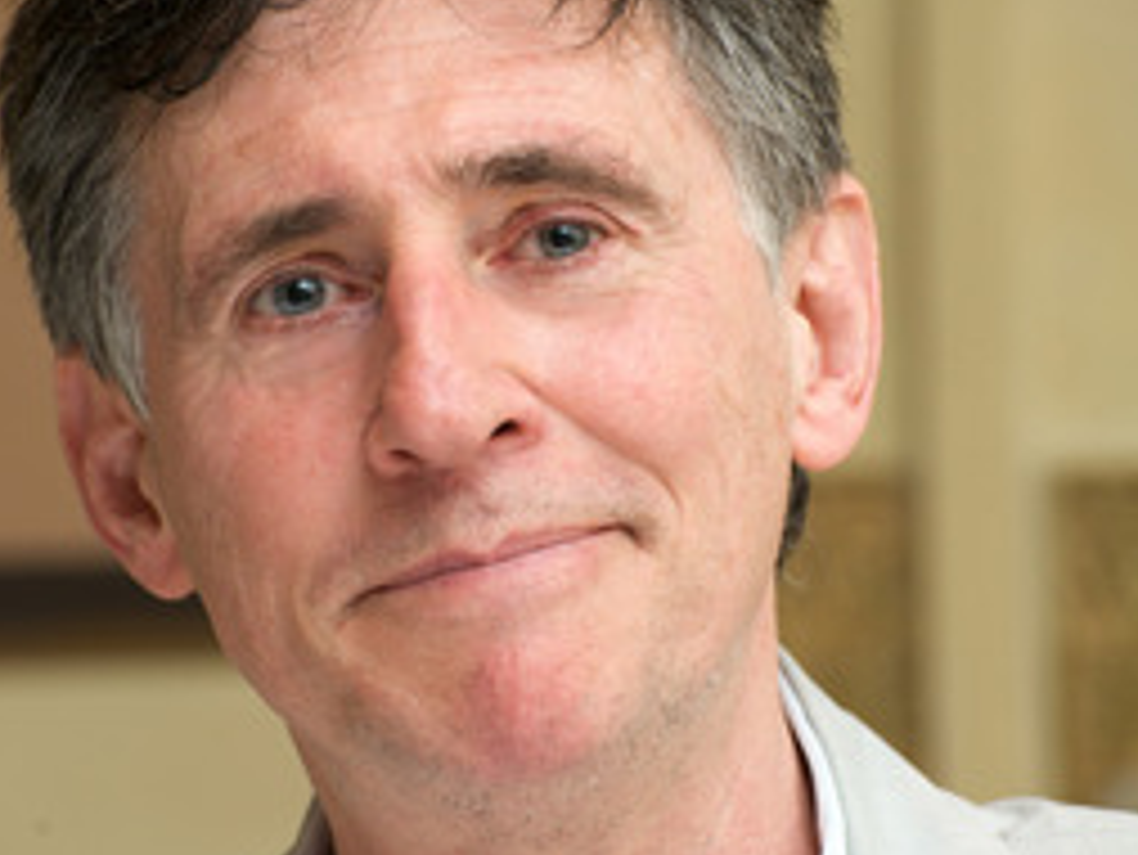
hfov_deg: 7.9
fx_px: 8223
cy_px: 441
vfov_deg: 5.9
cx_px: 547
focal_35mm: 250
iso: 400
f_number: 7.1
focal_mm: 165
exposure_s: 1/60
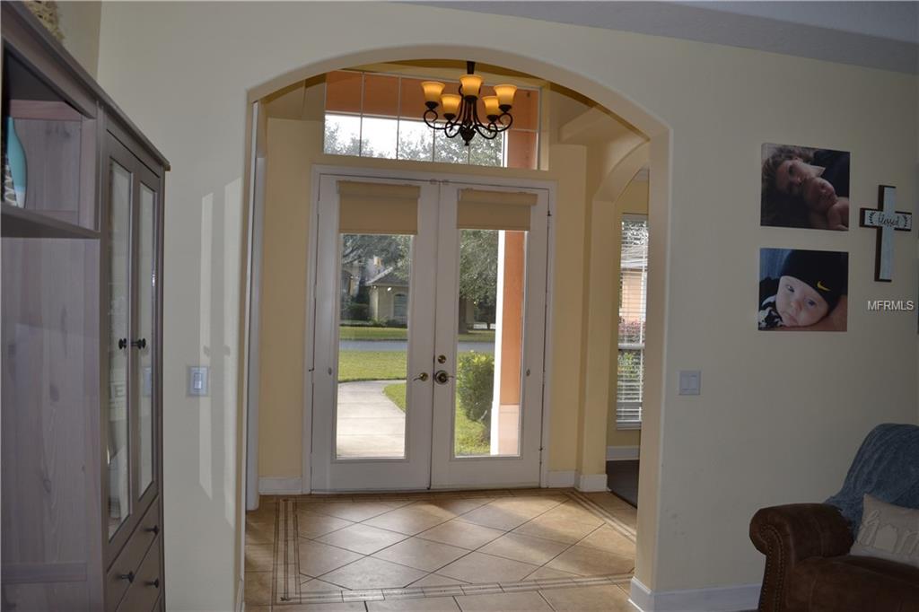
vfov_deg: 47.9
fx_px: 689
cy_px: 306
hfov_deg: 67.4
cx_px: 460
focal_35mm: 27
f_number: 5.6
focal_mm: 18
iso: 100
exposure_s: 1/200
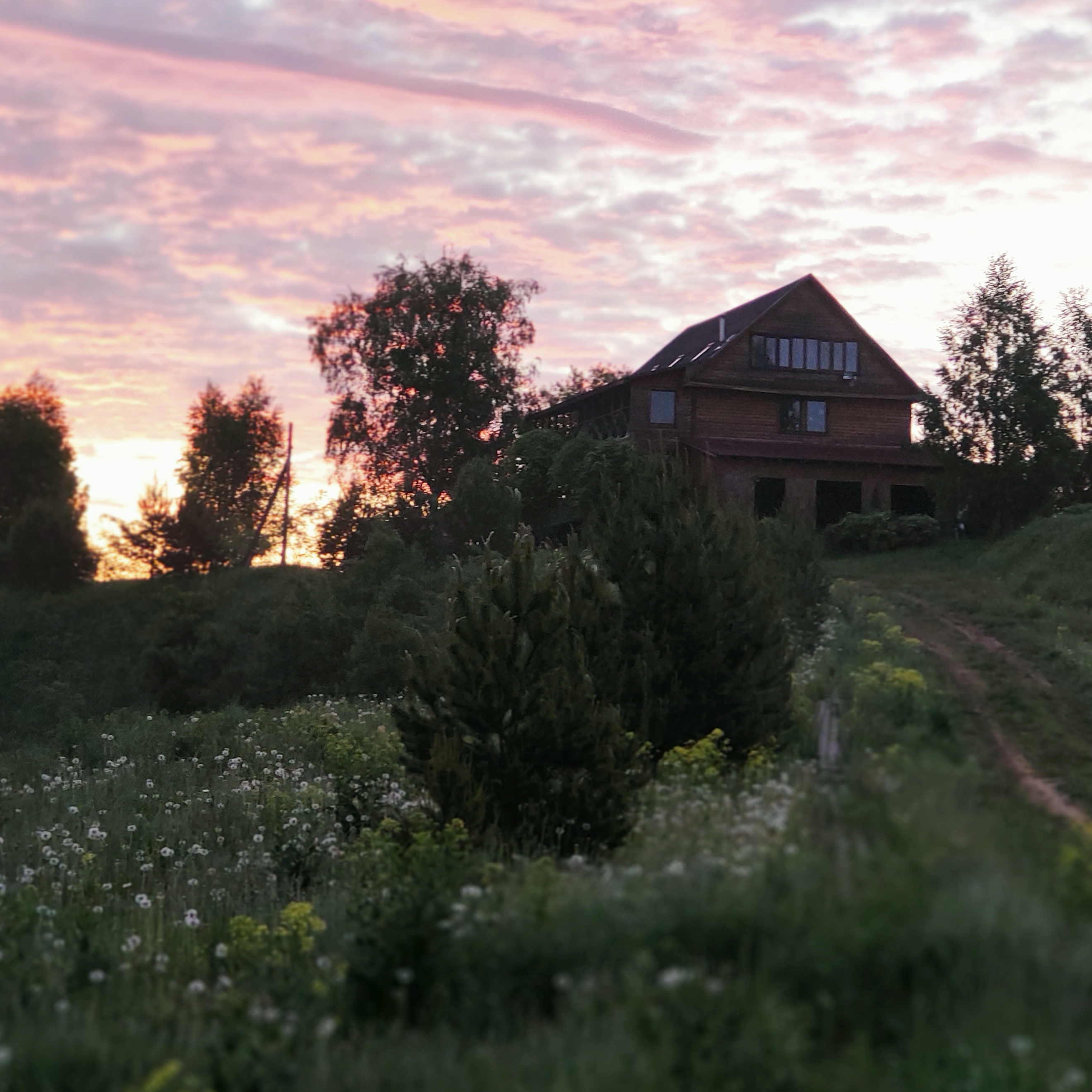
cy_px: 481
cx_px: 538
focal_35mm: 70
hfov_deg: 24.7
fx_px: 2498
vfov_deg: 24.6
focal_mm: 5.55
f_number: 2.4
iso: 170
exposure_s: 1/50
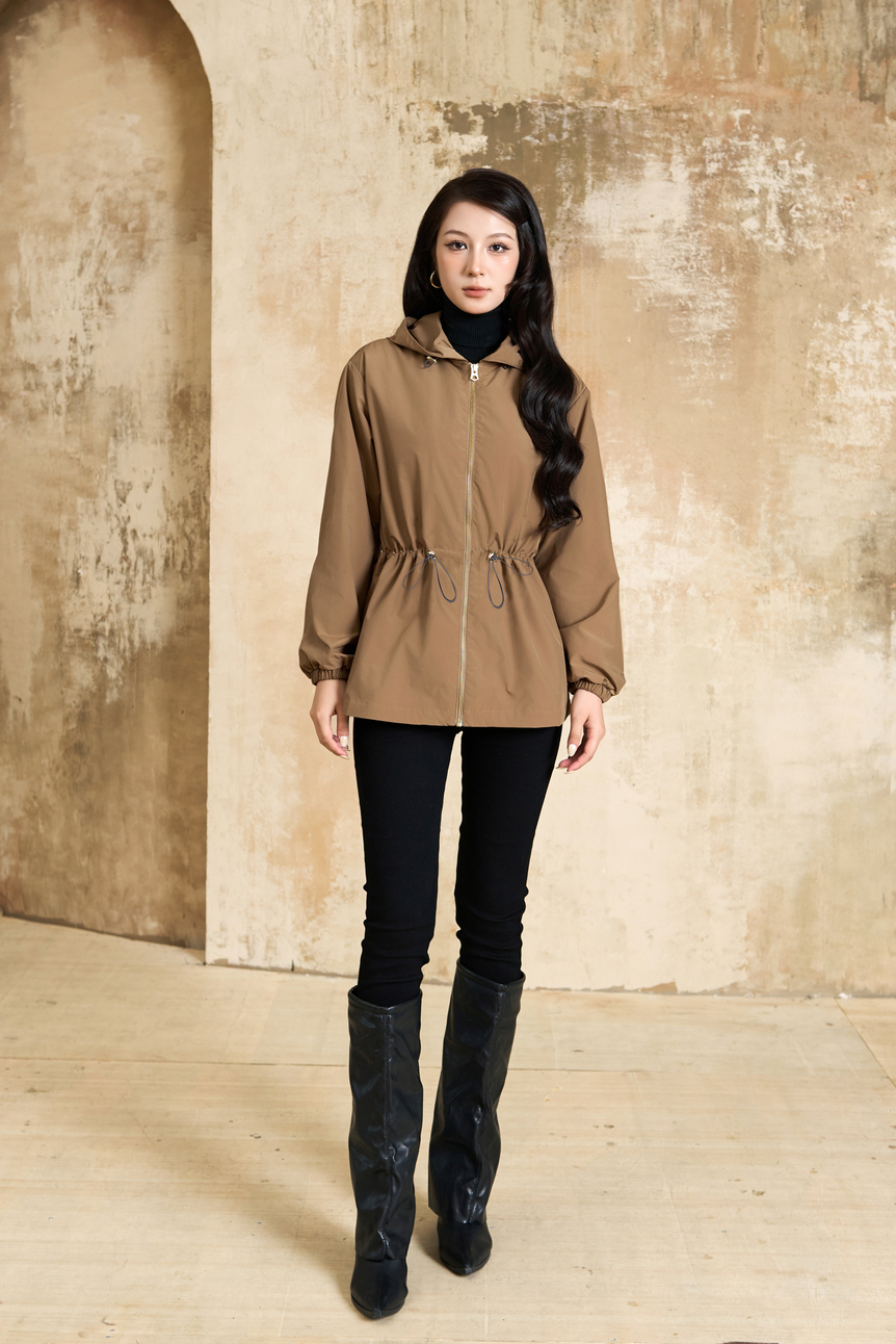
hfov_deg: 29.9
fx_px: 1679
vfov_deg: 43.6
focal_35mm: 45
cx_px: 448
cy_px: 672
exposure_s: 1/160
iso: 200
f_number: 4
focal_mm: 30
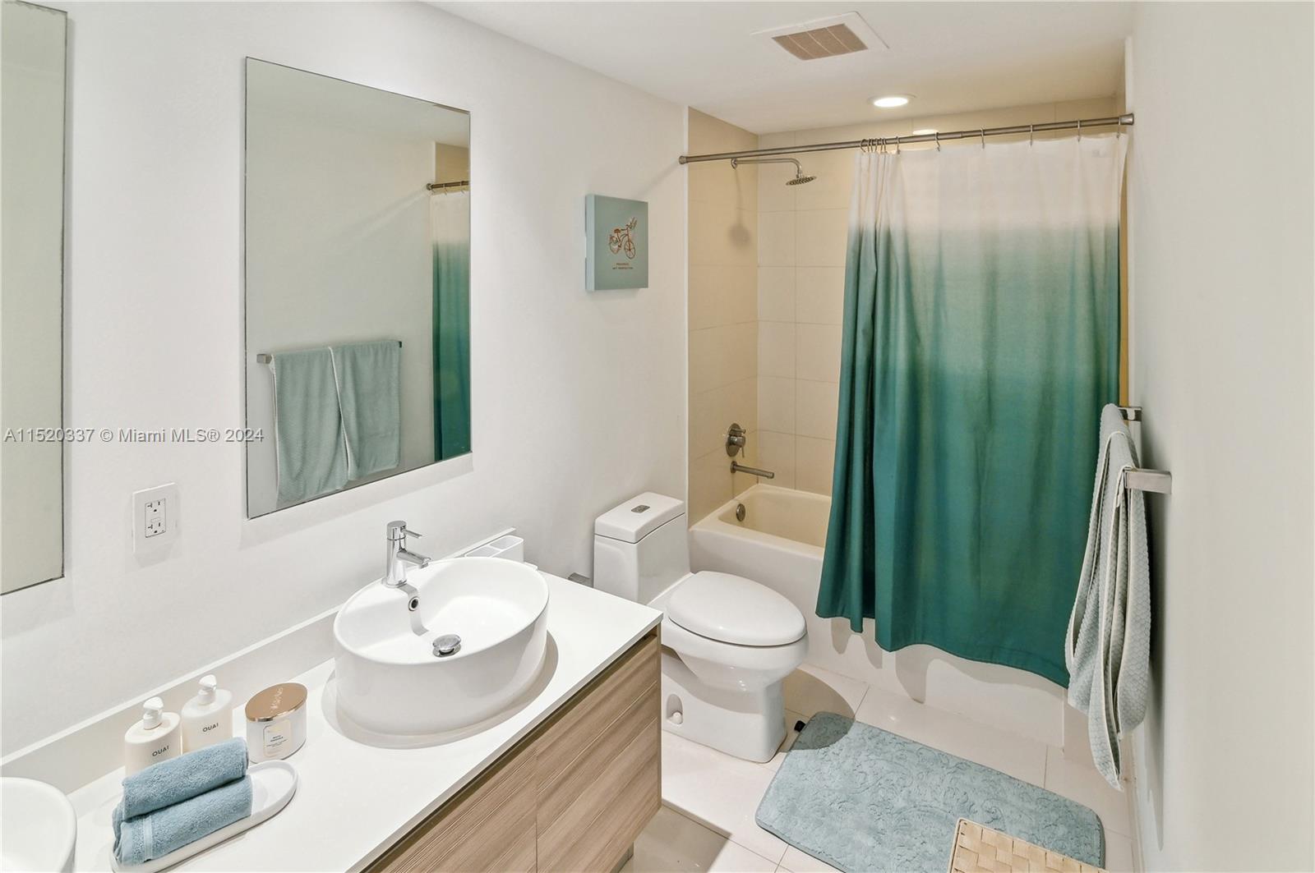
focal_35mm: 16
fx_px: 584
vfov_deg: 73.6
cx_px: 658
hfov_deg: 96.8
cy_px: 436
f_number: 13
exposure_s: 1/10
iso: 1000
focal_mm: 16
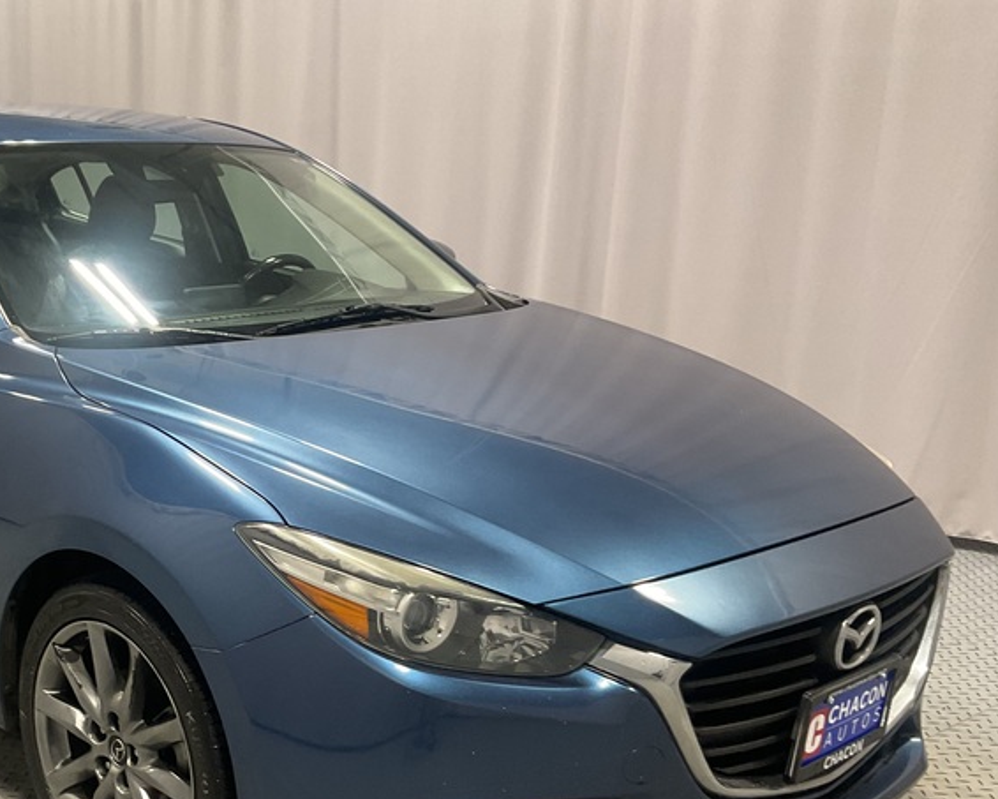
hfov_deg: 37.5
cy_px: 550
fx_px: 1418
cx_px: 217
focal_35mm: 48
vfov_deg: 31.1
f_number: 1.8
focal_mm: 3
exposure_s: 1/60
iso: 80
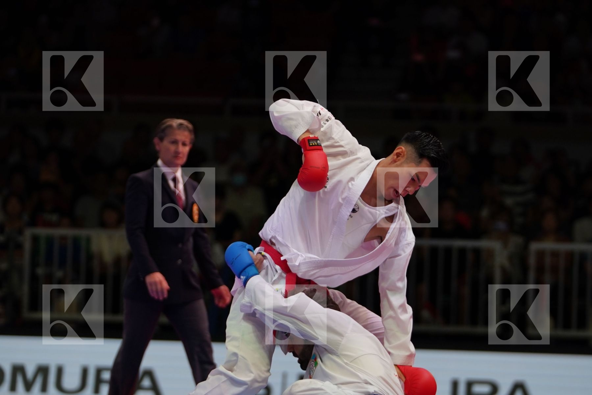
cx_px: 296
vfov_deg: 6.7
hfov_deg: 10.1
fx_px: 3354
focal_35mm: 204
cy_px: 198
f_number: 2.8
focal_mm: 136
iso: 640
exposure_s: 1/1000
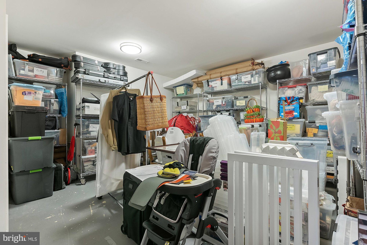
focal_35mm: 16
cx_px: 184
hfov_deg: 96.7
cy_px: 122
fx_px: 163
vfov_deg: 73.7
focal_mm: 16
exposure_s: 1.3
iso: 640
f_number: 8
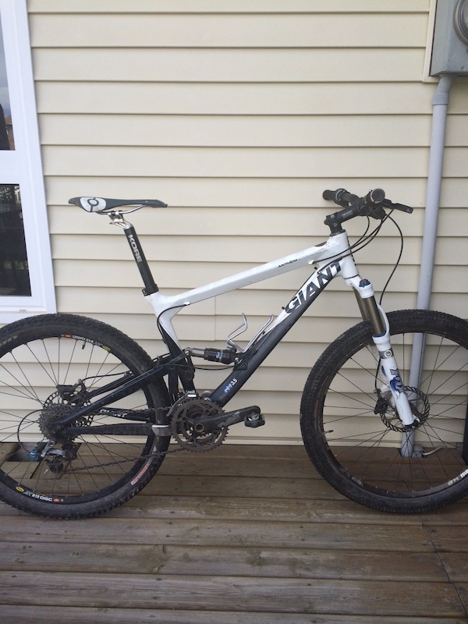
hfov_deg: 46.8
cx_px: 234
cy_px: 312
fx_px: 541
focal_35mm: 30
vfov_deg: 60.0
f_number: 2.2
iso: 32
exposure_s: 1/622
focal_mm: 4.12
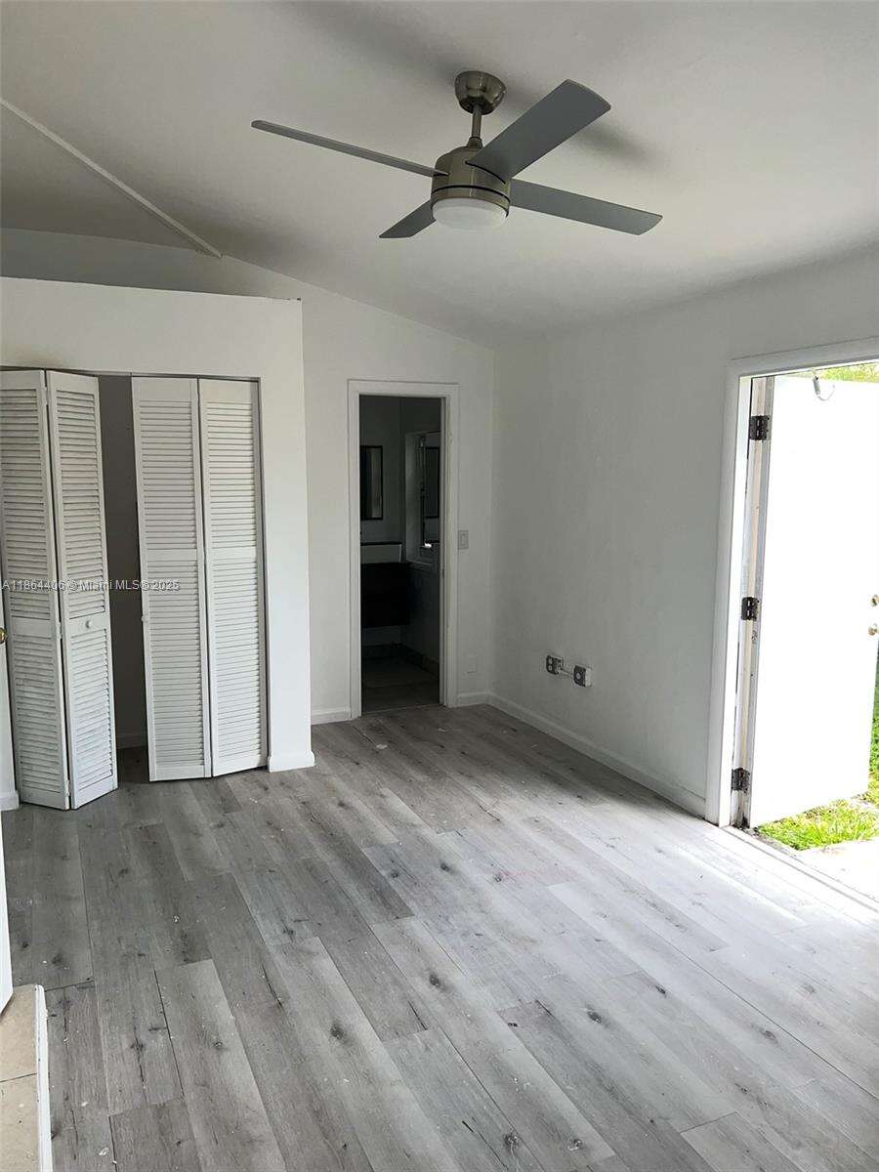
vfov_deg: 67.3
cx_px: 440
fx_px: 880
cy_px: 586
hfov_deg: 53.1
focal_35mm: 26
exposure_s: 1/314
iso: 50
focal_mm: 5.7
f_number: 1.5
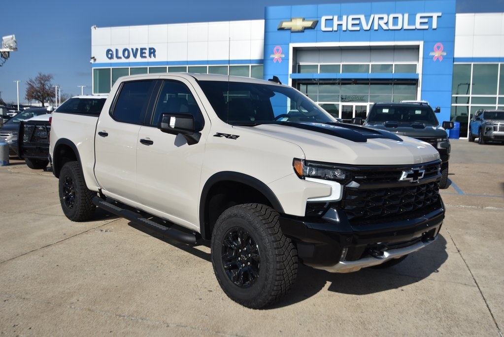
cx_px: 252
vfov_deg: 40.0
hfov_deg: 57.2
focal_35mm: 33
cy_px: 168
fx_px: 462
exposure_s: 1/1600
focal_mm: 22
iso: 100
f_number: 4.5
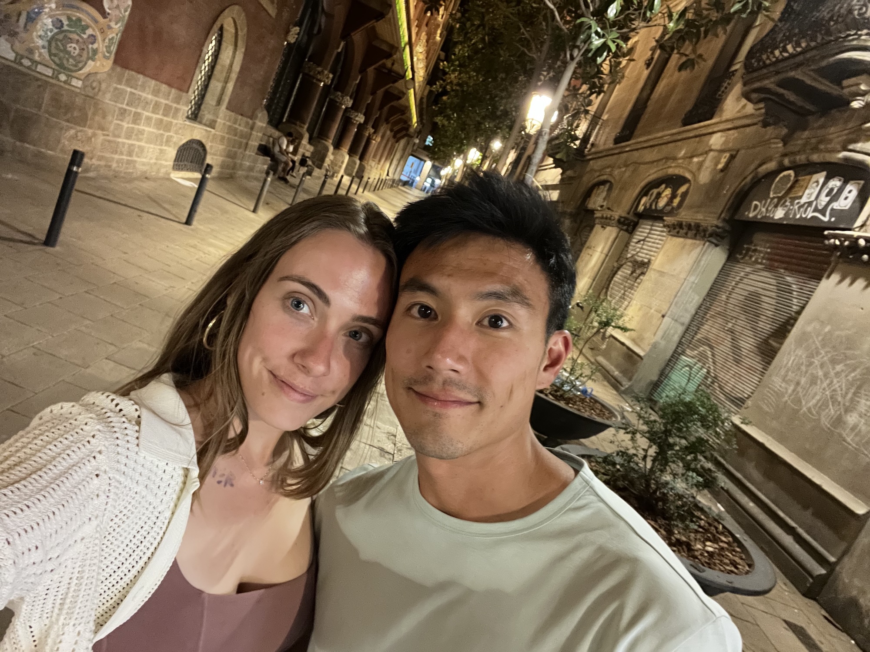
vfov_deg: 58.9
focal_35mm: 23
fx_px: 578
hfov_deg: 73.9
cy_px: 326
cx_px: 435
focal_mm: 2.71
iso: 1250
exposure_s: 1/14
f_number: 2.2
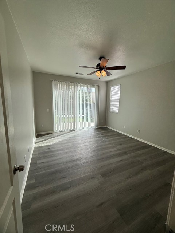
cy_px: 116
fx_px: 94
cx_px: 88
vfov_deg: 102.1
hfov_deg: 85.7
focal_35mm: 14
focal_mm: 2.22
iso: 50
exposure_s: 1/288
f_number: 2.2
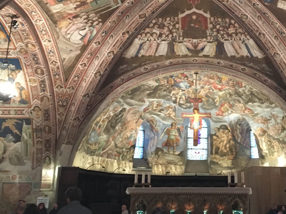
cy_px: 67
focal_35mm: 56
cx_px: 195
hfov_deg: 34.0
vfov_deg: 25.9
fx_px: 463
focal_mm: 4.15
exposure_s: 1/17
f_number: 2.2
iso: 250
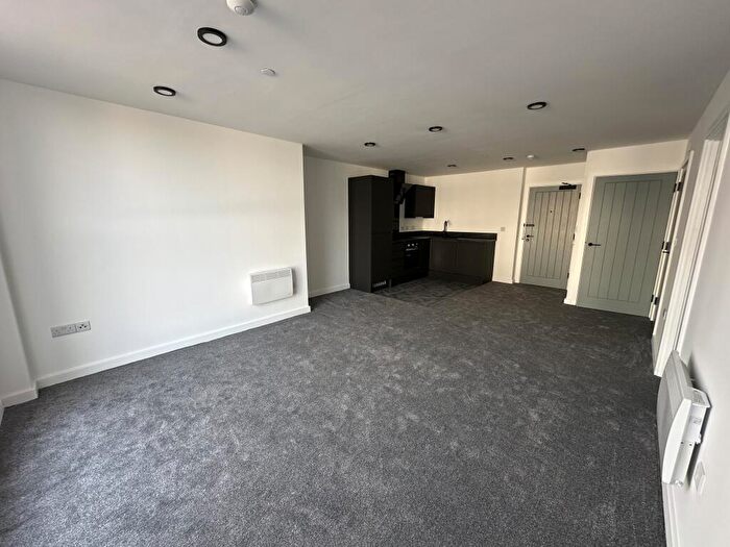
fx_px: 295
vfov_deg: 85.7
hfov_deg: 102.1
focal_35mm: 14
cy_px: 274
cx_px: 365
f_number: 2.2
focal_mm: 2.22
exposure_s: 1/99
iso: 100
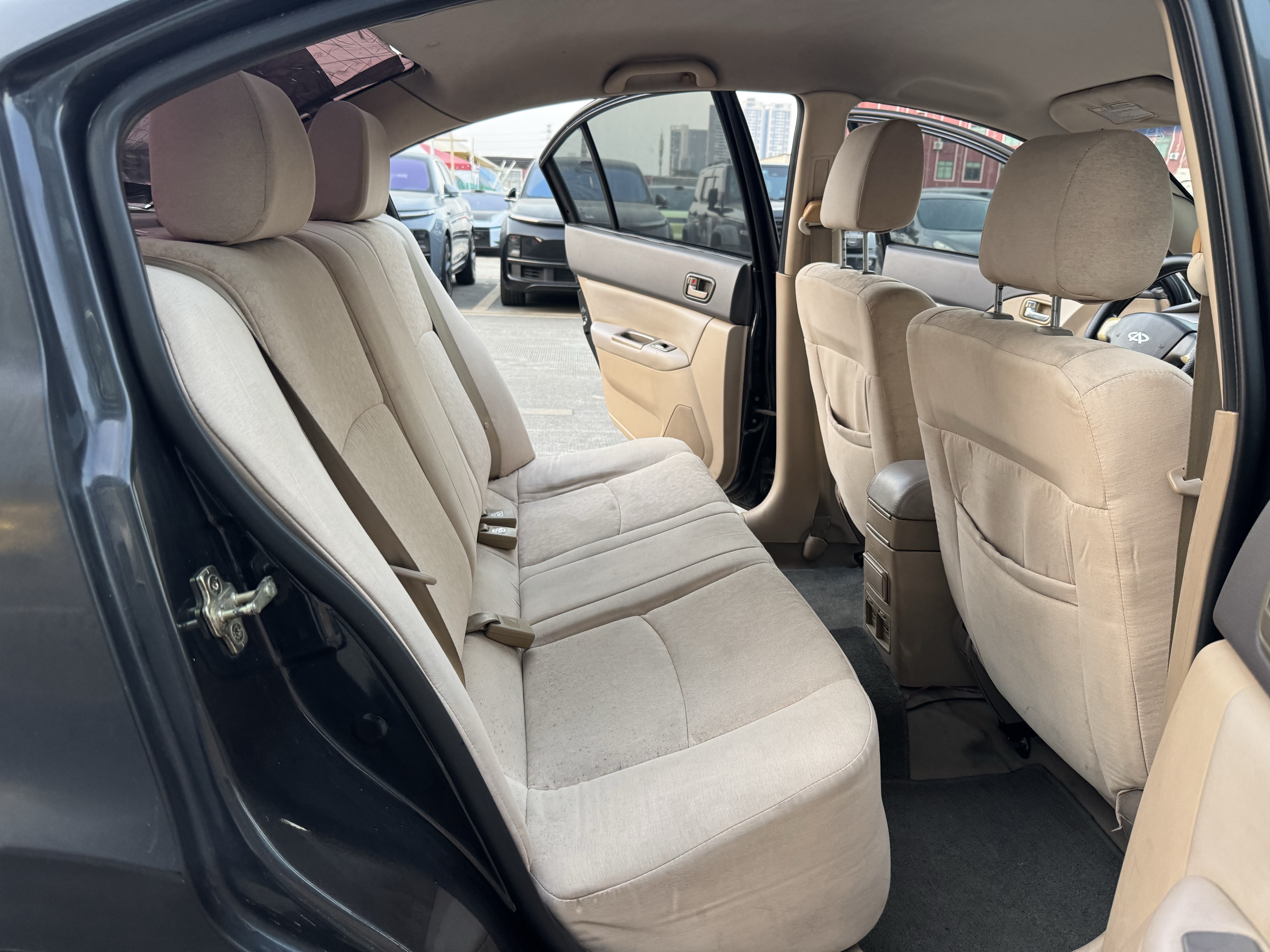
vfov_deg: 56.8
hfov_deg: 71.6
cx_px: 635
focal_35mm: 24
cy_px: 476
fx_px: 881
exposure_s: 1/106
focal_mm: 6.76
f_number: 1.78
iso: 200
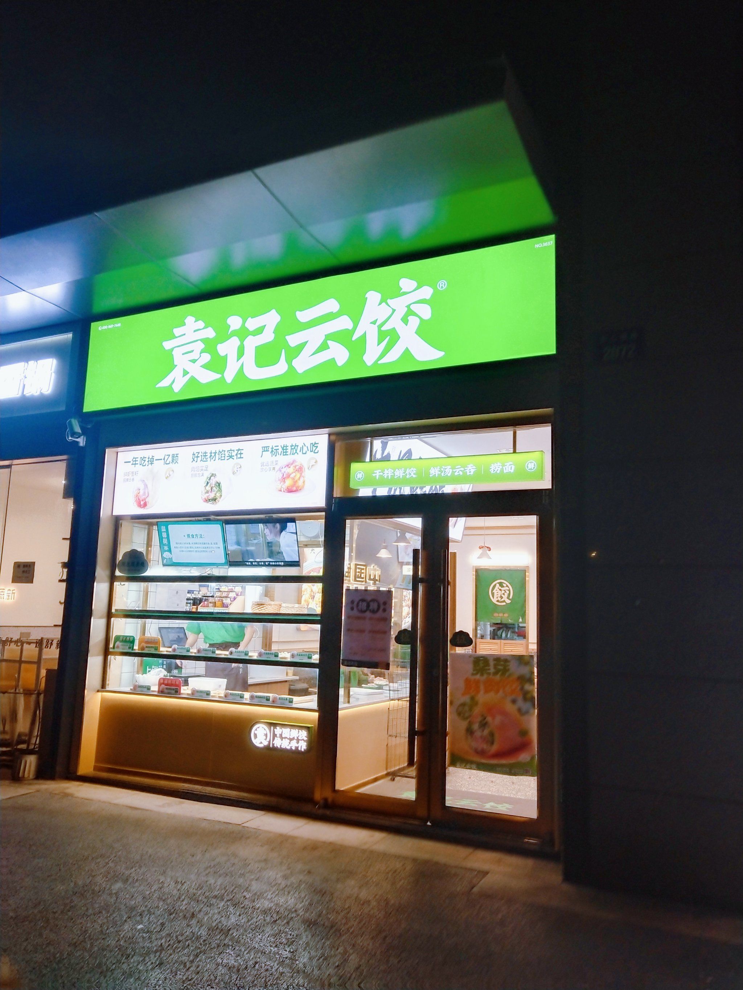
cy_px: 495
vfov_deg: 60.0
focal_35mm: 30
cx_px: 372
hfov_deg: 46.8
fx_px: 859
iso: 100
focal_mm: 3.95
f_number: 1.8
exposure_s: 1/100
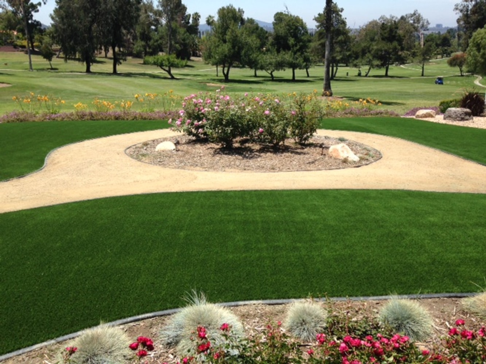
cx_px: 243
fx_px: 463
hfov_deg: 55.3
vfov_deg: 43.0
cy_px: 182
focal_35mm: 33
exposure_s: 1/1391
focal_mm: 4.12
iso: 50
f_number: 2.4
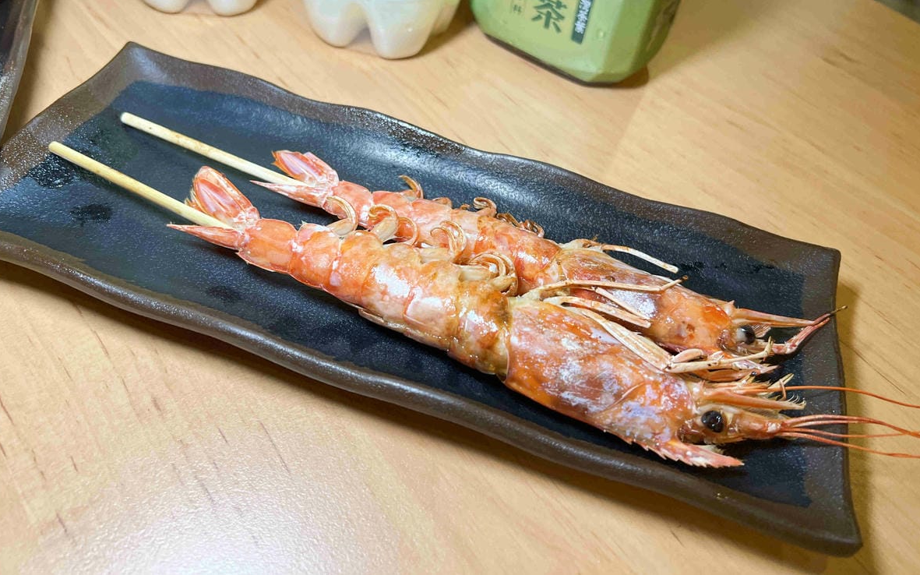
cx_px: 456
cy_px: 225
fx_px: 702
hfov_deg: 66.5
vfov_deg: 44.3
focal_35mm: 28
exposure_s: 1/120
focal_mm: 5.7
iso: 125
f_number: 1.5
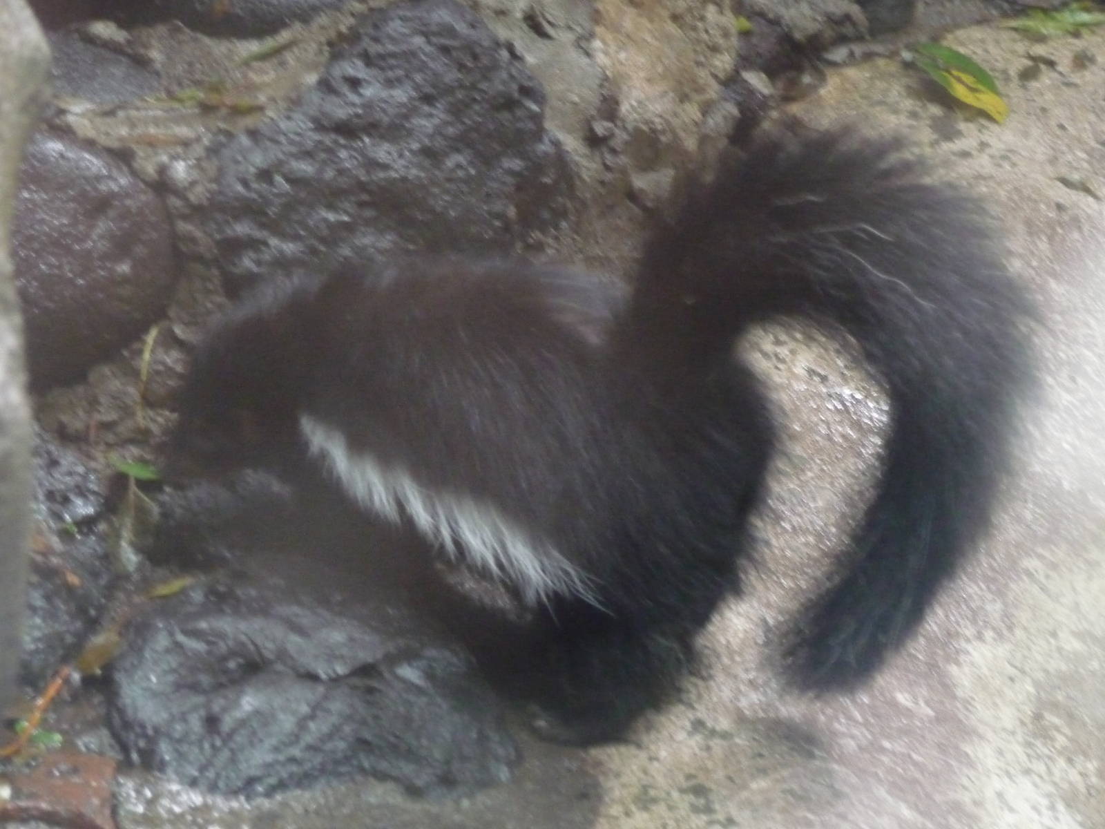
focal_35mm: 147
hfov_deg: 13.4
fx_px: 4692
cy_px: 414
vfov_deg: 10.1
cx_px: 552
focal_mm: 25.2
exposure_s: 1/8
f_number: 4.8
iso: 800
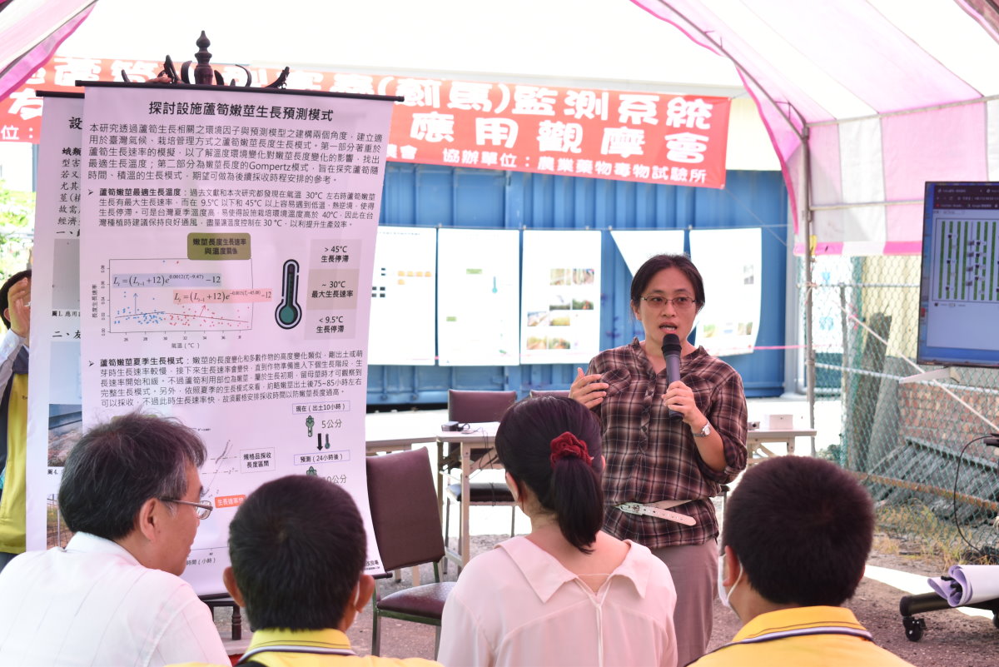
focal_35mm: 72
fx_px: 1999
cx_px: 500
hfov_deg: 28.1
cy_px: 334
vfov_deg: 18.9
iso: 250
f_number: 5.6
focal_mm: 48
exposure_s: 1/125
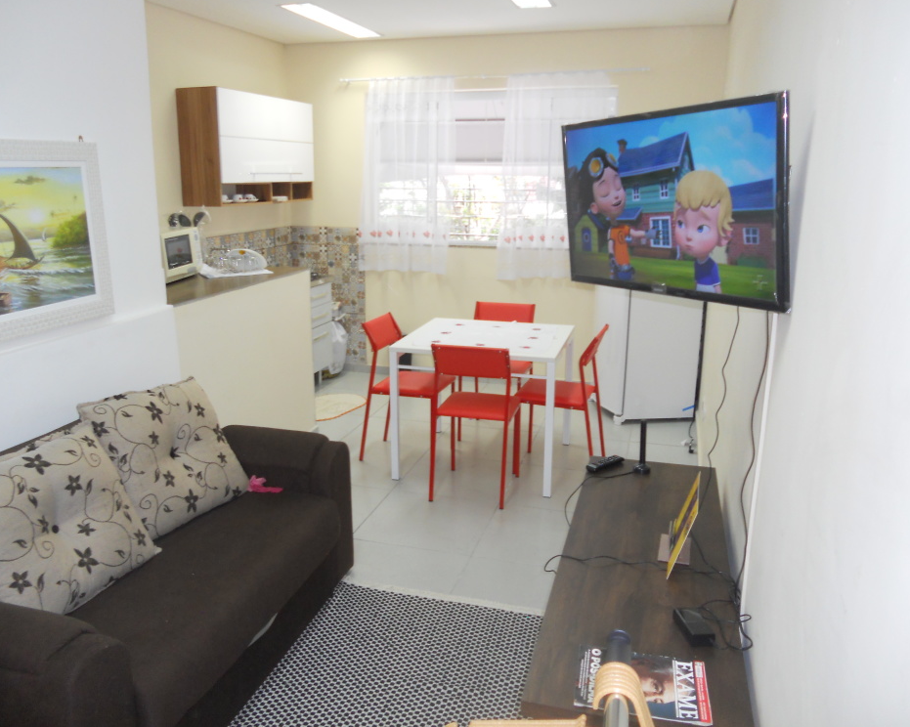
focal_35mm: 29
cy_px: 353
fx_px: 781
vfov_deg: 49.9
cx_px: 431
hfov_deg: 60.4
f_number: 3.2
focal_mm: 4.9
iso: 200
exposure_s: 1/30
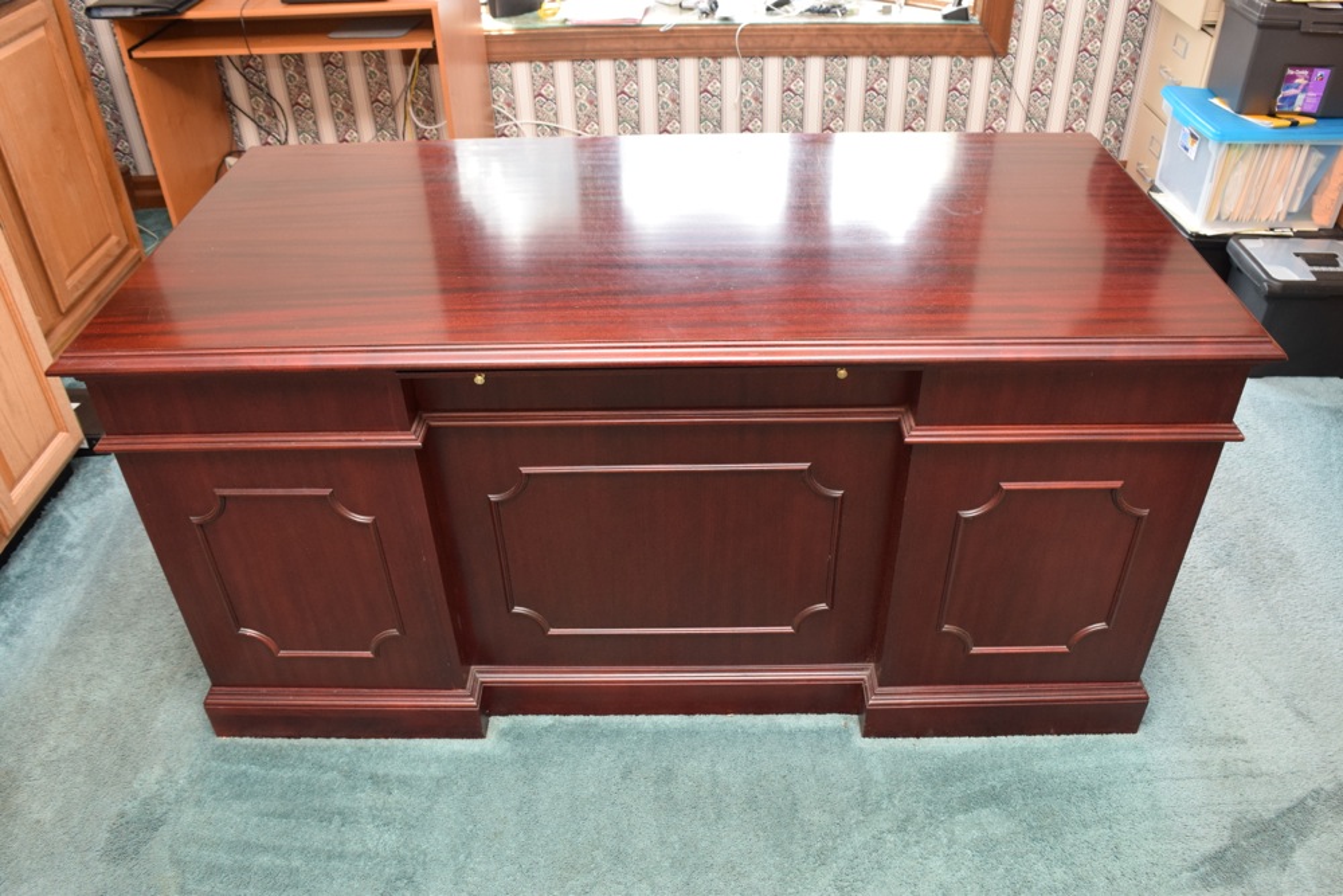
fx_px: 1007
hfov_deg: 67.4
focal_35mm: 27
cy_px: 448
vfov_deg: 47.9
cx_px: 672
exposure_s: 1/100
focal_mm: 18
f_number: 5.6
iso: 800
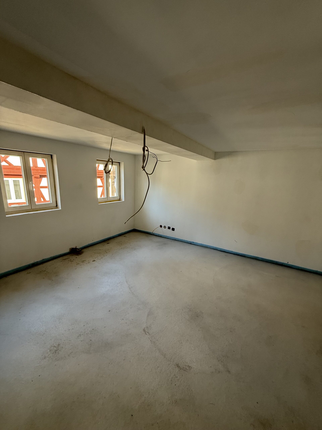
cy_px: 215
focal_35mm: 14
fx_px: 174
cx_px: 161
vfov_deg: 102.1
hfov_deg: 85.7
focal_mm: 2.22
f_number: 2.2
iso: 160
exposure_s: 1/99
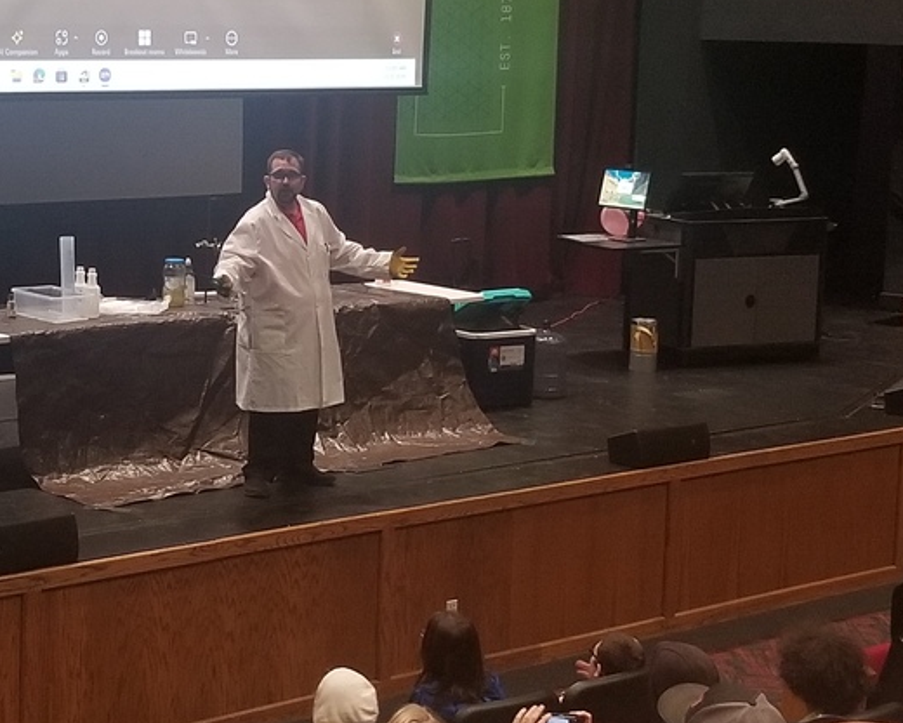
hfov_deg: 35.8
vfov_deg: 30.0
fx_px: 1336
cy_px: 228
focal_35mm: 50
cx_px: 149
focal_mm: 4.25
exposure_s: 1/24
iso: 250
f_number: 1.7
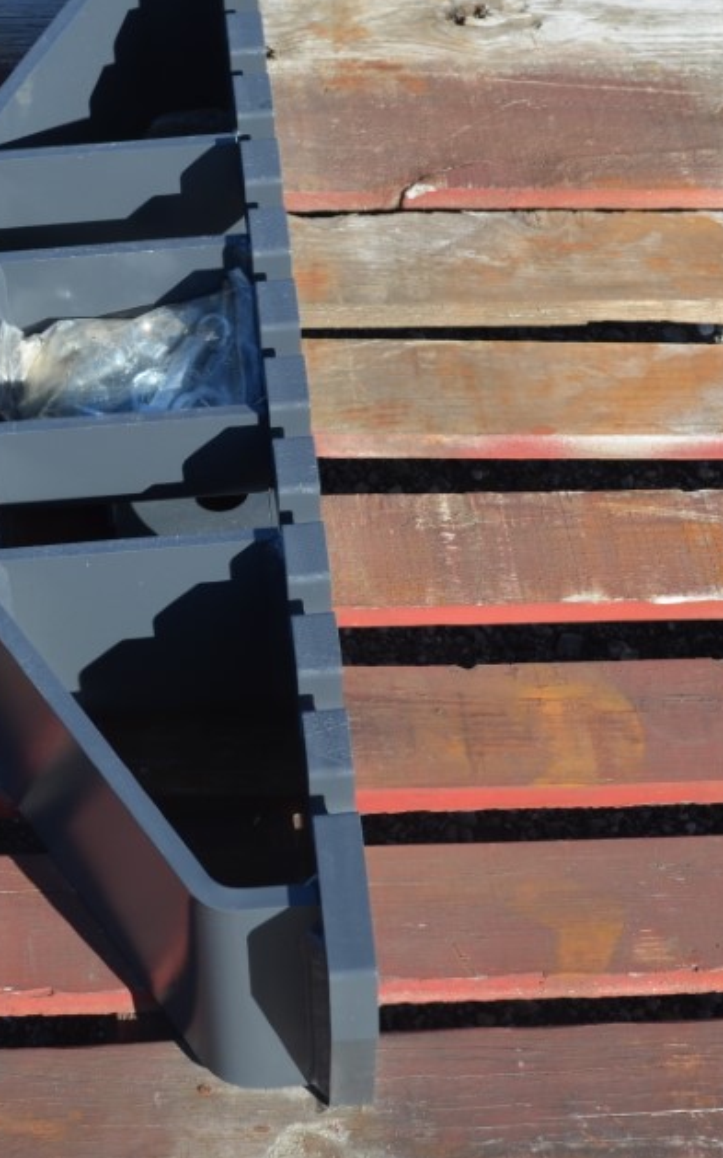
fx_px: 2838
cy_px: 464
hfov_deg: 14.5
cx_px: 217
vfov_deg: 23.0
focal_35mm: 90
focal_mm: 32
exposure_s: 1/250
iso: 140
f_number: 8
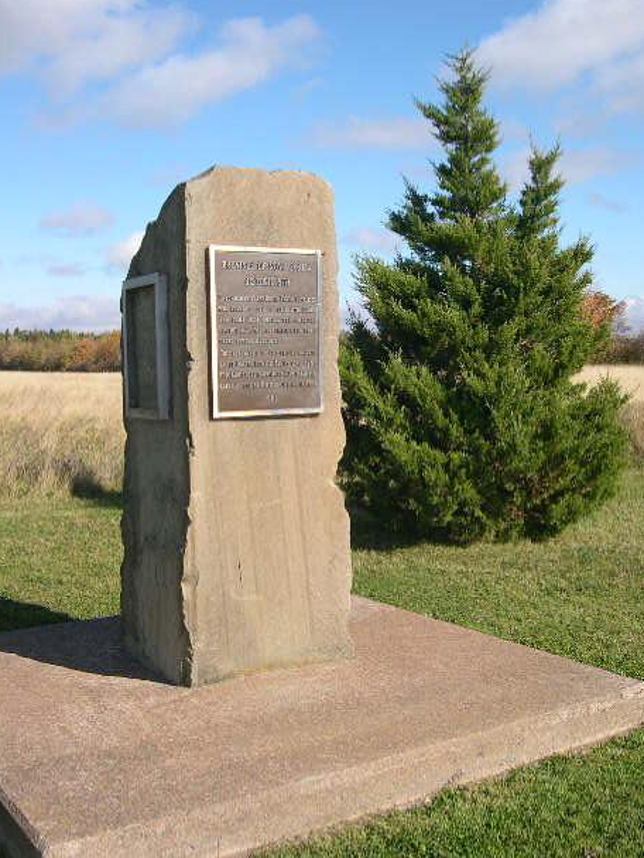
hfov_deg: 36.0
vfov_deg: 46.8
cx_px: 335
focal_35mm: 40
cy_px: 408
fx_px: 992
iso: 100
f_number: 7.6
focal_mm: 8
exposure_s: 1/185
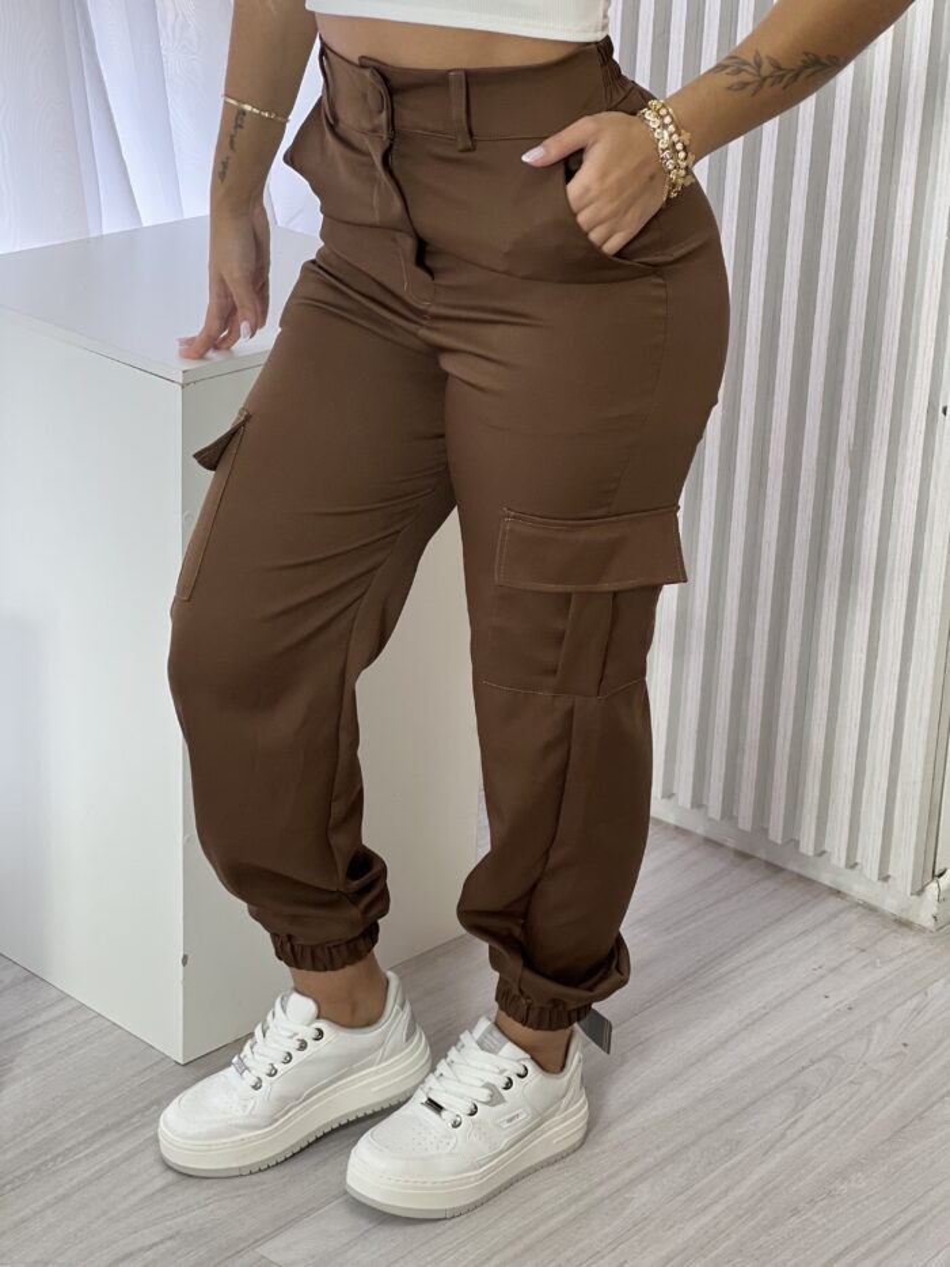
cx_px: 475
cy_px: 634
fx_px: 2817
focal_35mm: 77
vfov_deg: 25.3
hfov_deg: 19.1
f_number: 2.8
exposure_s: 1/120
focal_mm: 9
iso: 160
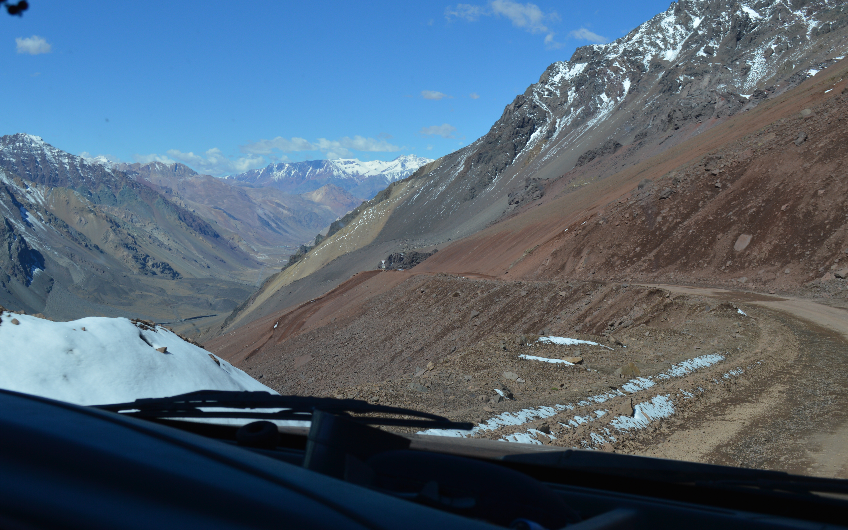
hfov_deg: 46.1
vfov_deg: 29.8
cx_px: 373
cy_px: 216
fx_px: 994
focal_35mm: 43
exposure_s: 1/320
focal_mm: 24
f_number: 9
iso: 100
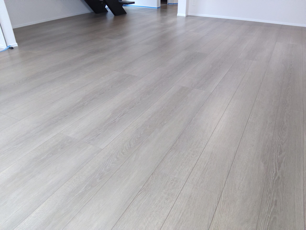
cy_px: 115
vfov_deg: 53.1
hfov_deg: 67.3
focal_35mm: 26
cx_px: 153
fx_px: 230
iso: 782
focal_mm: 2.78
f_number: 2
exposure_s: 1/60
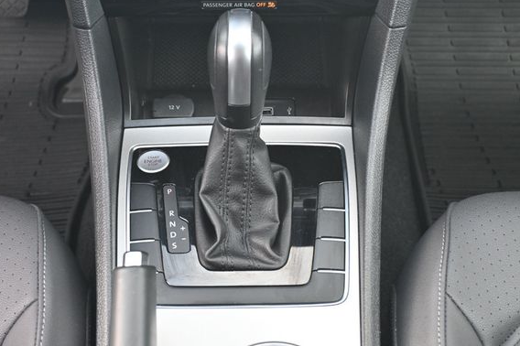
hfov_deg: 32.1
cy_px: 160
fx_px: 903
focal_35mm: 63
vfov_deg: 21.7
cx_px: 243
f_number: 5.3
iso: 1400
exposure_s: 1/125
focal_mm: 37
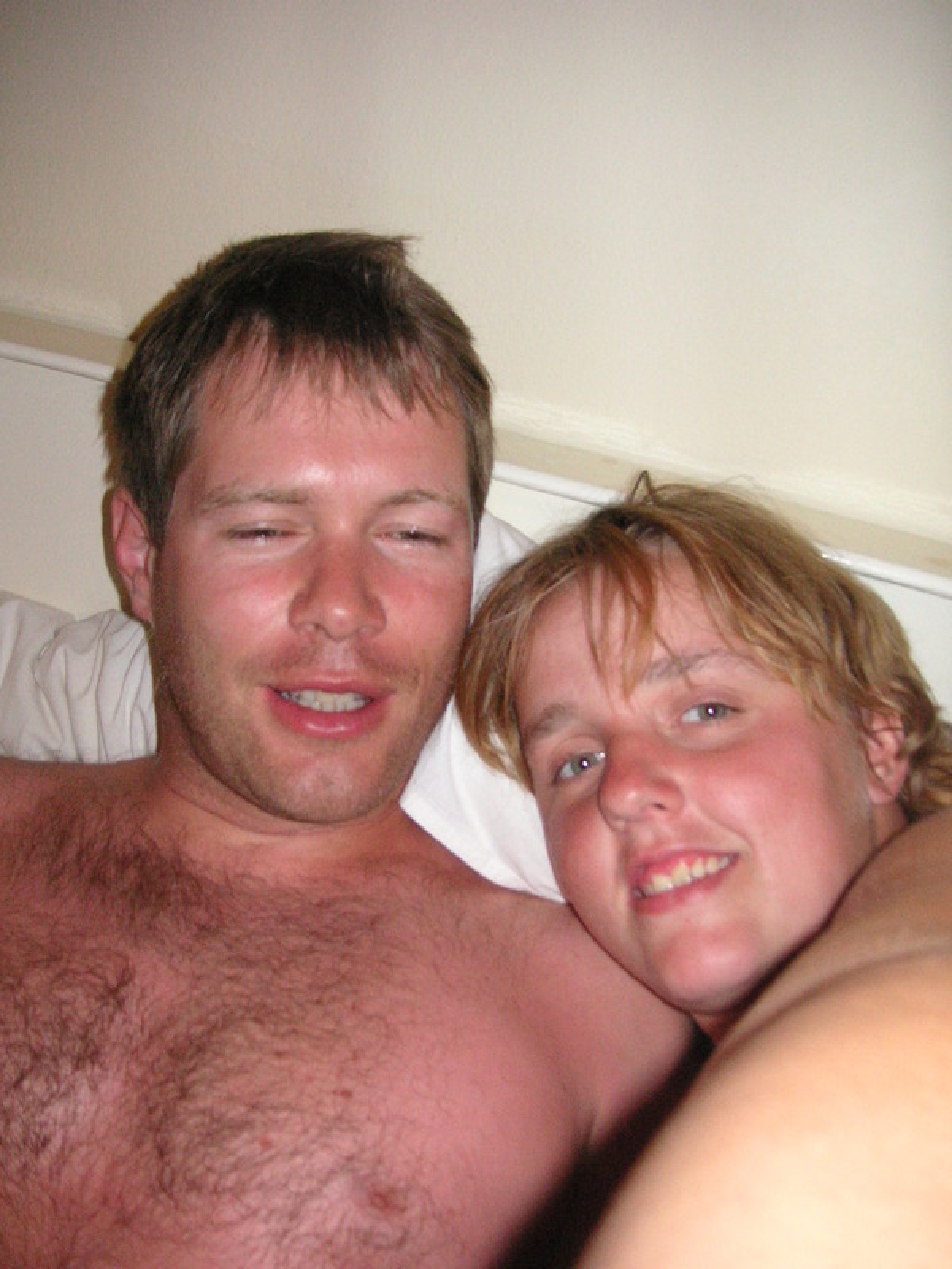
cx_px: 476
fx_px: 1357
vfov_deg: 50.1
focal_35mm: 37
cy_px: 634
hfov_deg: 38.7
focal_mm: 6.1
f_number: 2.8
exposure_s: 1/45
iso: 160
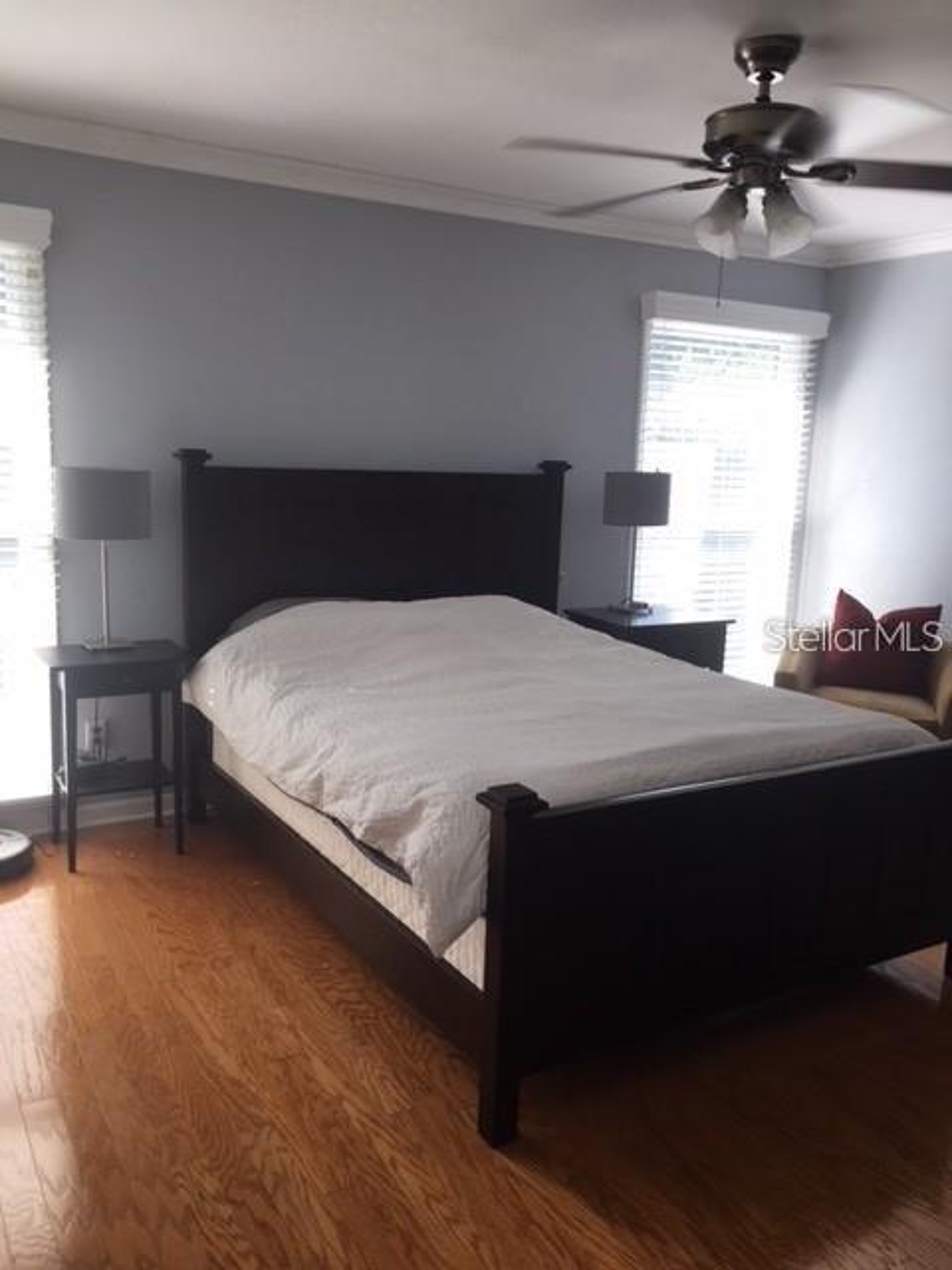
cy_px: 635
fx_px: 1063
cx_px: 476
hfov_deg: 48.2
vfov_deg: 61.7
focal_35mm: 29
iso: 25
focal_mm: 4.15
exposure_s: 1/60
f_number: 2.2
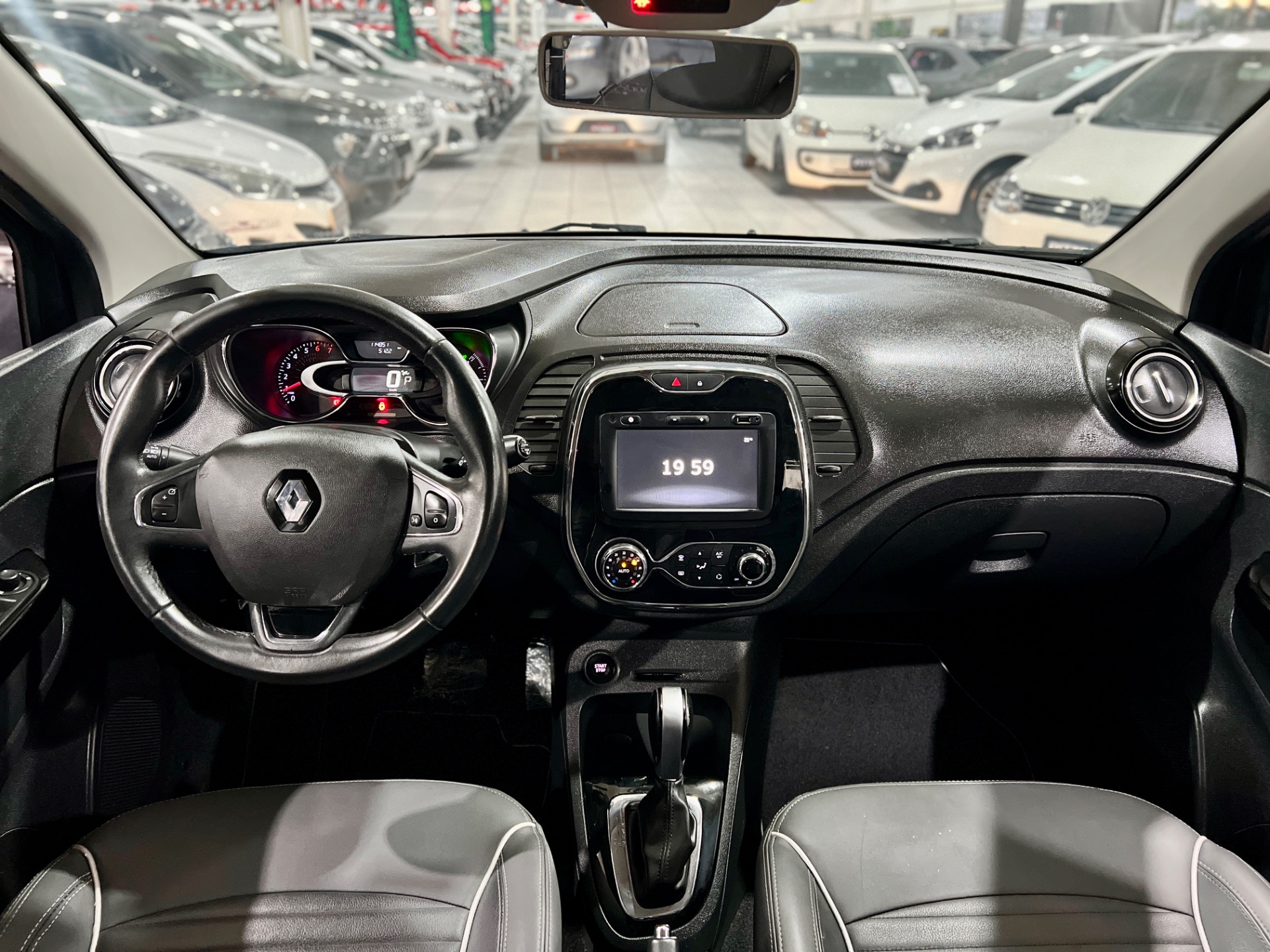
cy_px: 476
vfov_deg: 53.1
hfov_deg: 67.3
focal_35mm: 26
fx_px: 954
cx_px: 635
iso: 500
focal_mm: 5.7
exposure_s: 1/40
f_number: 1.5
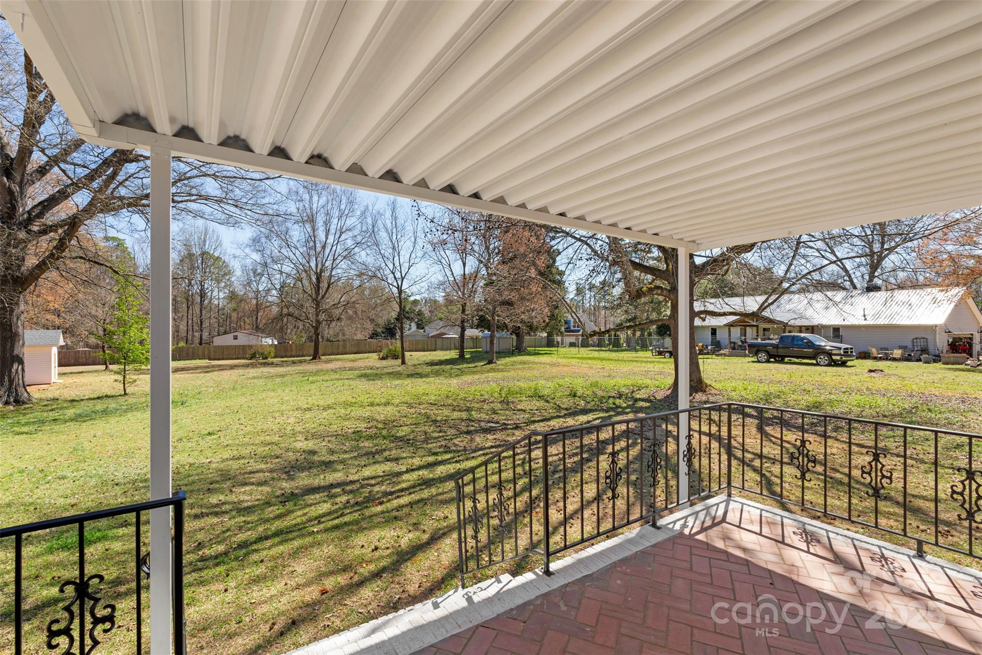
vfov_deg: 73.7
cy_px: 328
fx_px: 436
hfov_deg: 96.7
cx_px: 491
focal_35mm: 16
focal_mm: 16
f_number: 10
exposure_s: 1/60
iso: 100
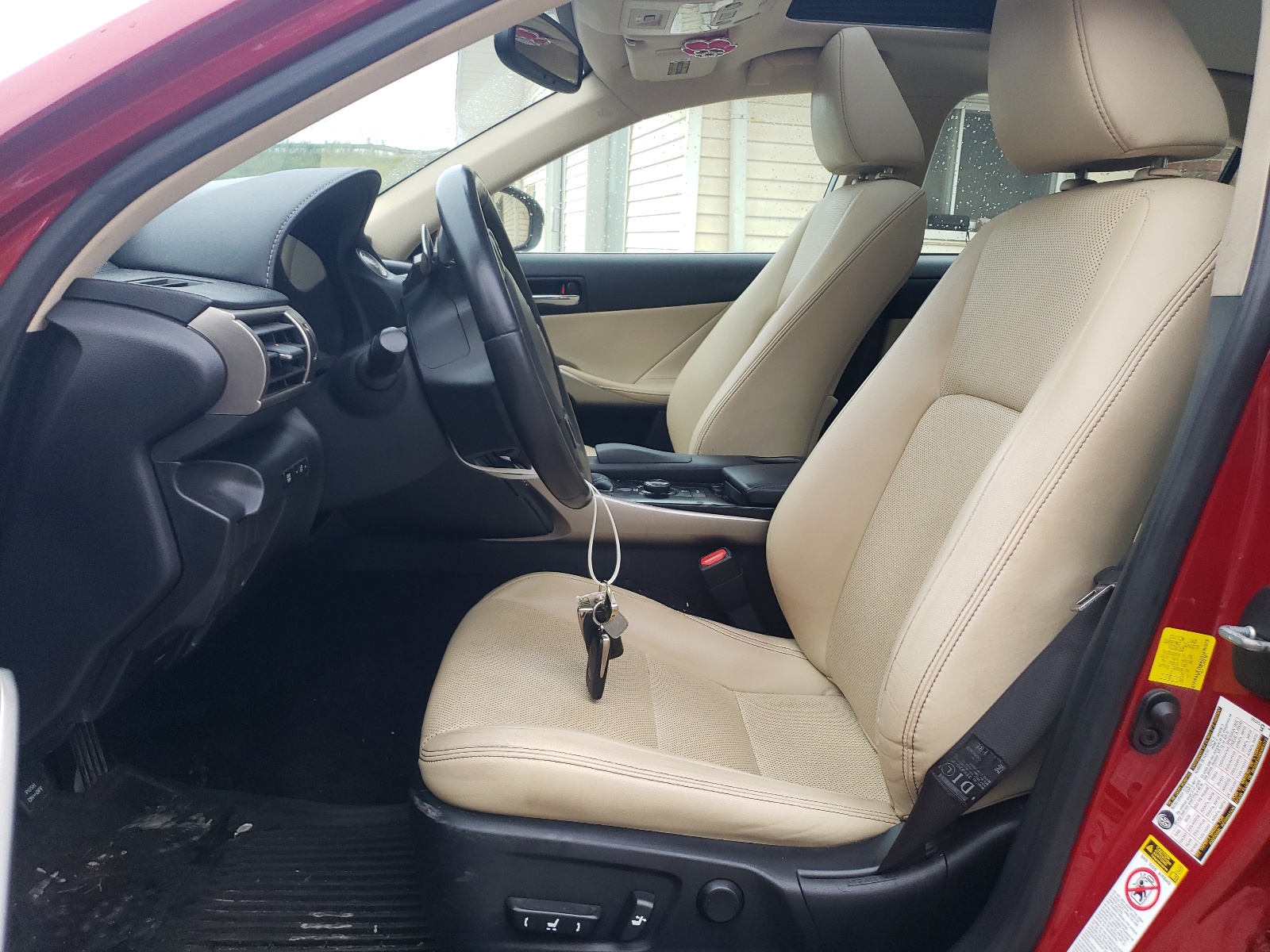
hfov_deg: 67.3
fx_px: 954
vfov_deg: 53.1
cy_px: 476
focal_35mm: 26
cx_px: 635
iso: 97
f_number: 1.5
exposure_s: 1/120
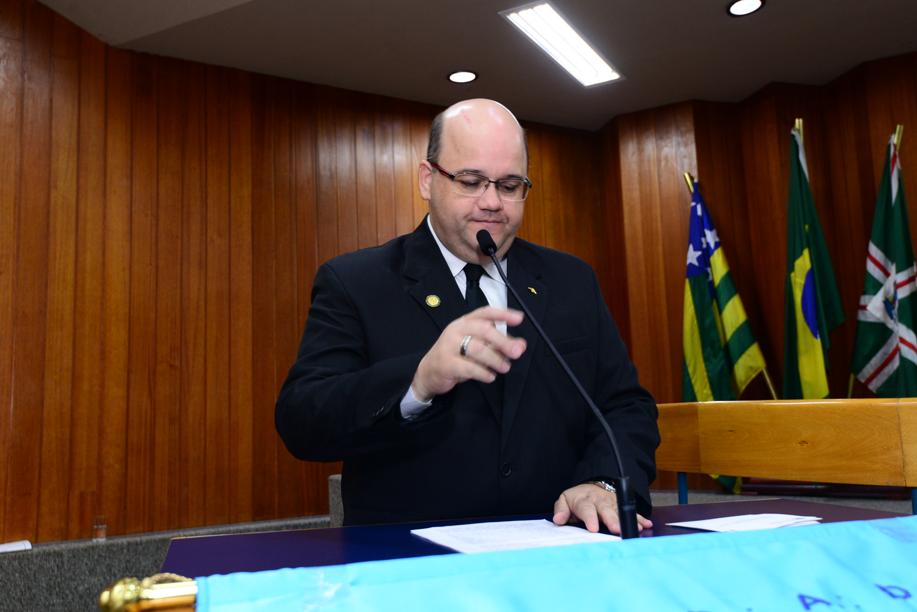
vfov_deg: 37.9
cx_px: 458
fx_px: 892
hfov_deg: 54.4
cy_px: 306
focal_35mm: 35
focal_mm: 35
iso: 1600
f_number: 5
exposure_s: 1/60
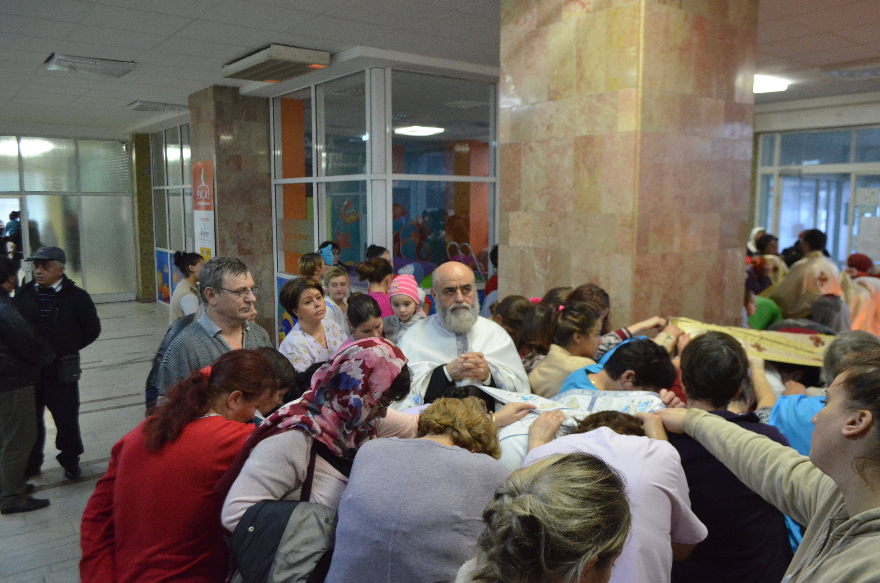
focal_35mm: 27
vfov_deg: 47.7
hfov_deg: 67.5
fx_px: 659
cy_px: 292
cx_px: 440
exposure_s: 1/30
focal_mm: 18
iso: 3200
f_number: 3.5
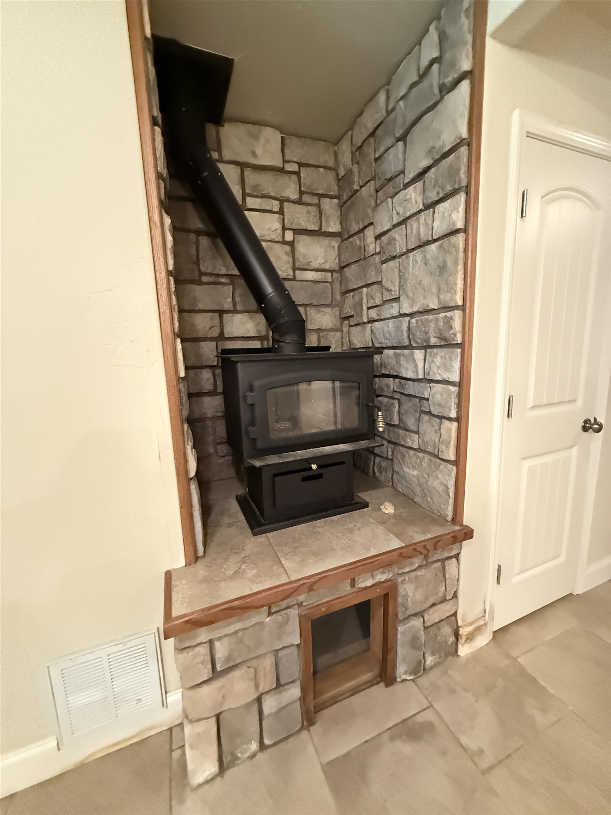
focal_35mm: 14
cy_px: 408
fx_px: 329
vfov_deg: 102.1
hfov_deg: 85.7
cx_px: 306
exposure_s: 1/44
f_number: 2.2
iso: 1250
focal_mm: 2.22
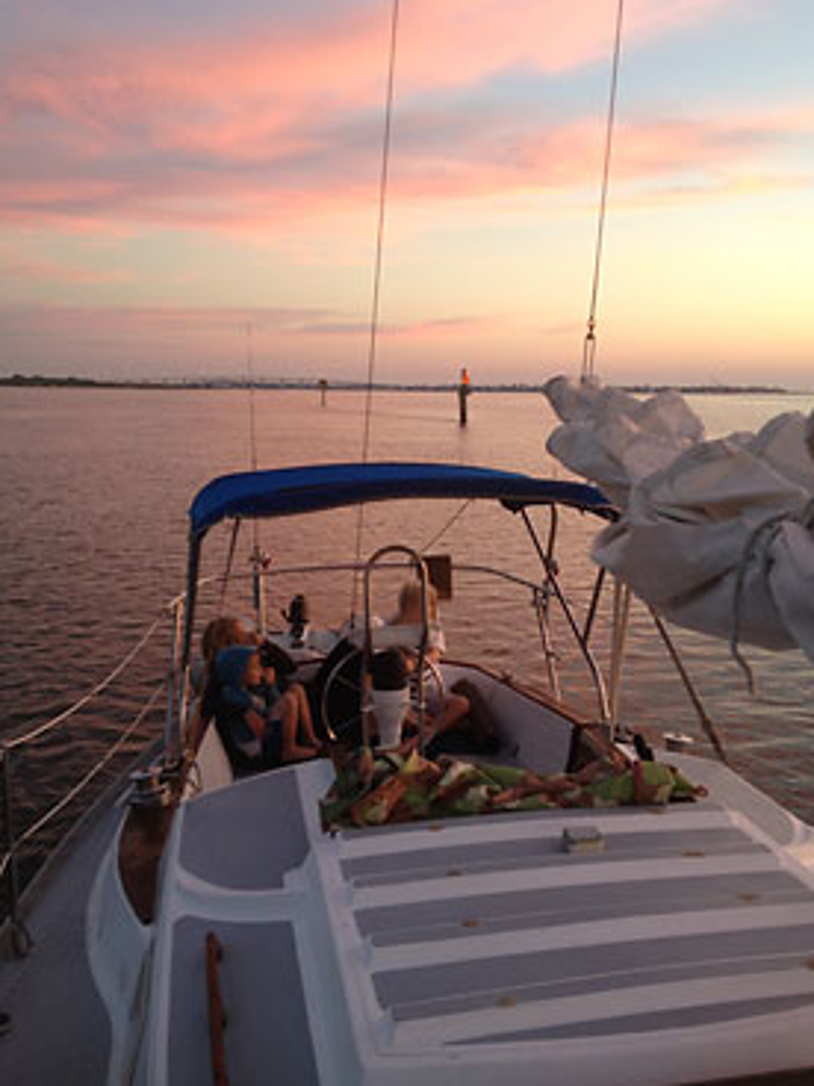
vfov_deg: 49.0
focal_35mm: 38
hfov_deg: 37.7
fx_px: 1191
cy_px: 525
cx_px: 416
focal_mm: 4.28
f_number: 2.4
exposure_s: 1/20
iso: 64
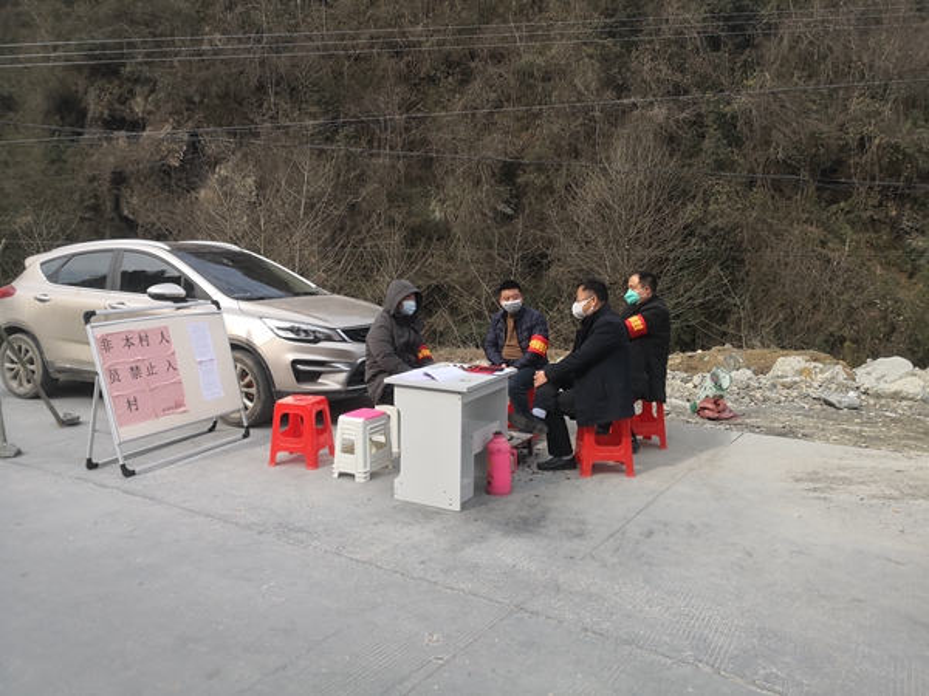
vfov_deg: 51.4
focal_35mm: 27
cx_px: 464
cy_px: 348
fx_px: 725
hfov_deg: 65.3
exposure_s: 1/1282
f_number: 1.6
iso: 50
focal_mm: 3.95
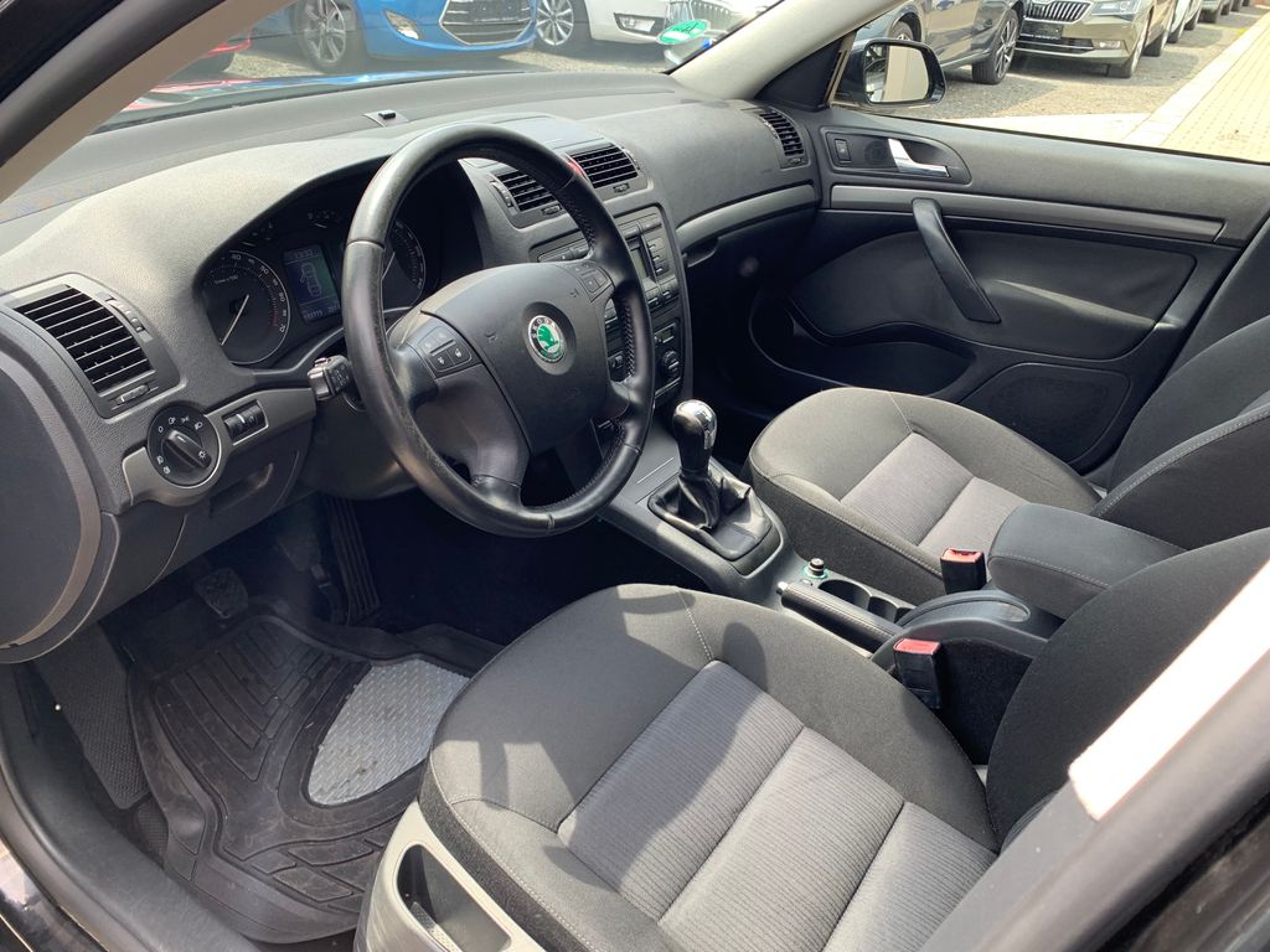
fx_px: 954
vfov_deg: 53.1
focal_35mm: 26
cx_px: 635
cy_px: 476
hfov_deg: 67.3
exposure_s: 1/121
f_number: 1.8
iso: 32
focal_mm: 4.25
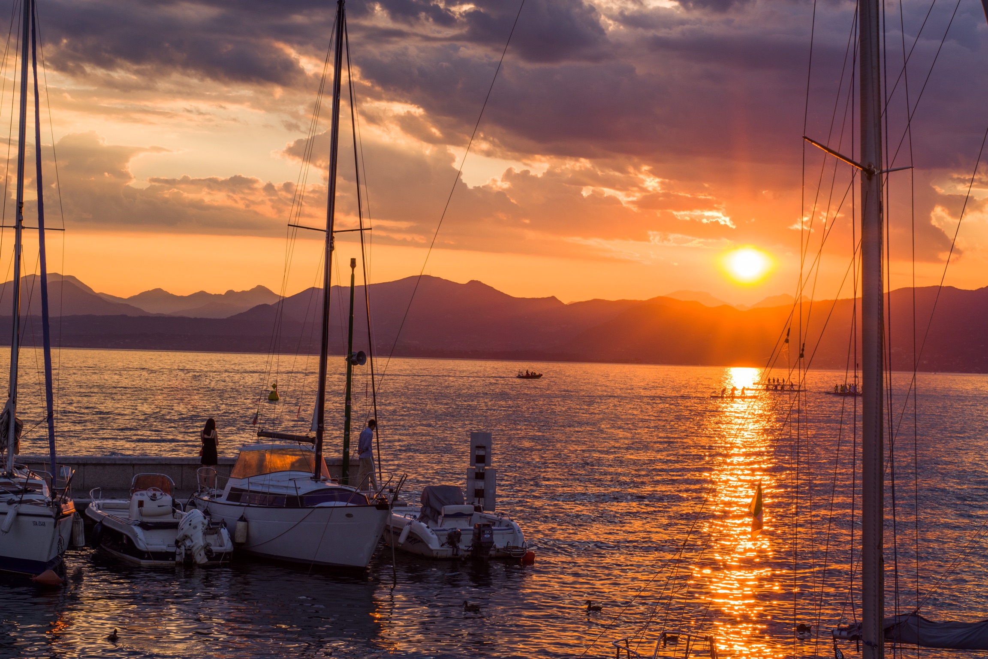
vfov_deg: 18.2
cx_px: 494
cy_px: 330
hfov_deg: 27.0
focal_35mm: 75
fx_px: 2058
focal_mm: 50
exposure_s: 1/160
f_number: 9
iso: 200
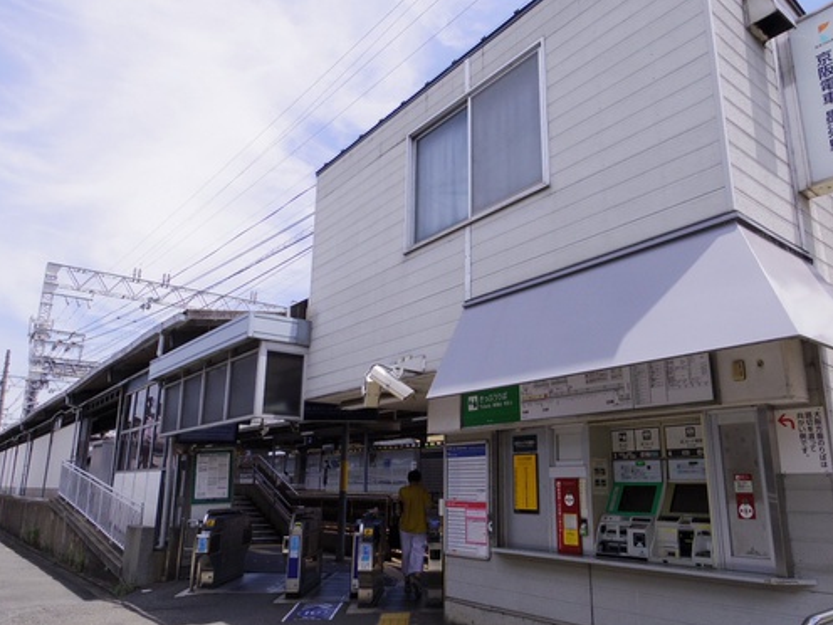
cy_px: 305
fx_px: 578
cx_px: 438
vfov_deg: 56.8
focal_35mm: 24
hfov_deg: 71.5
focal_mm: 3.8
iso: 200
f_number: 4.5
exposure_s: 1/800
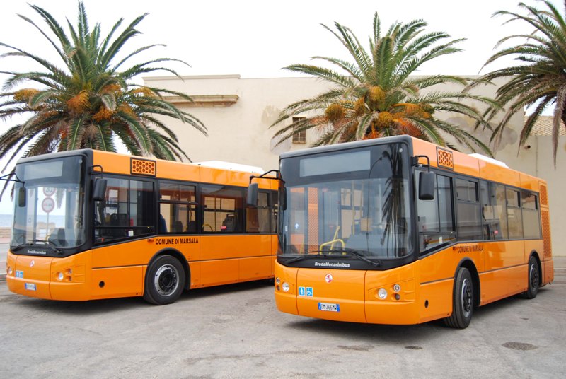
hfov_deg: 57.2
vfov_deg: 40.1
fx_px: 520
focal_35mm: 33
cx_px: 283
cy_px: 190
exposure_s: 1/60
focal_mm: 22
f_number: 4
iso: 200
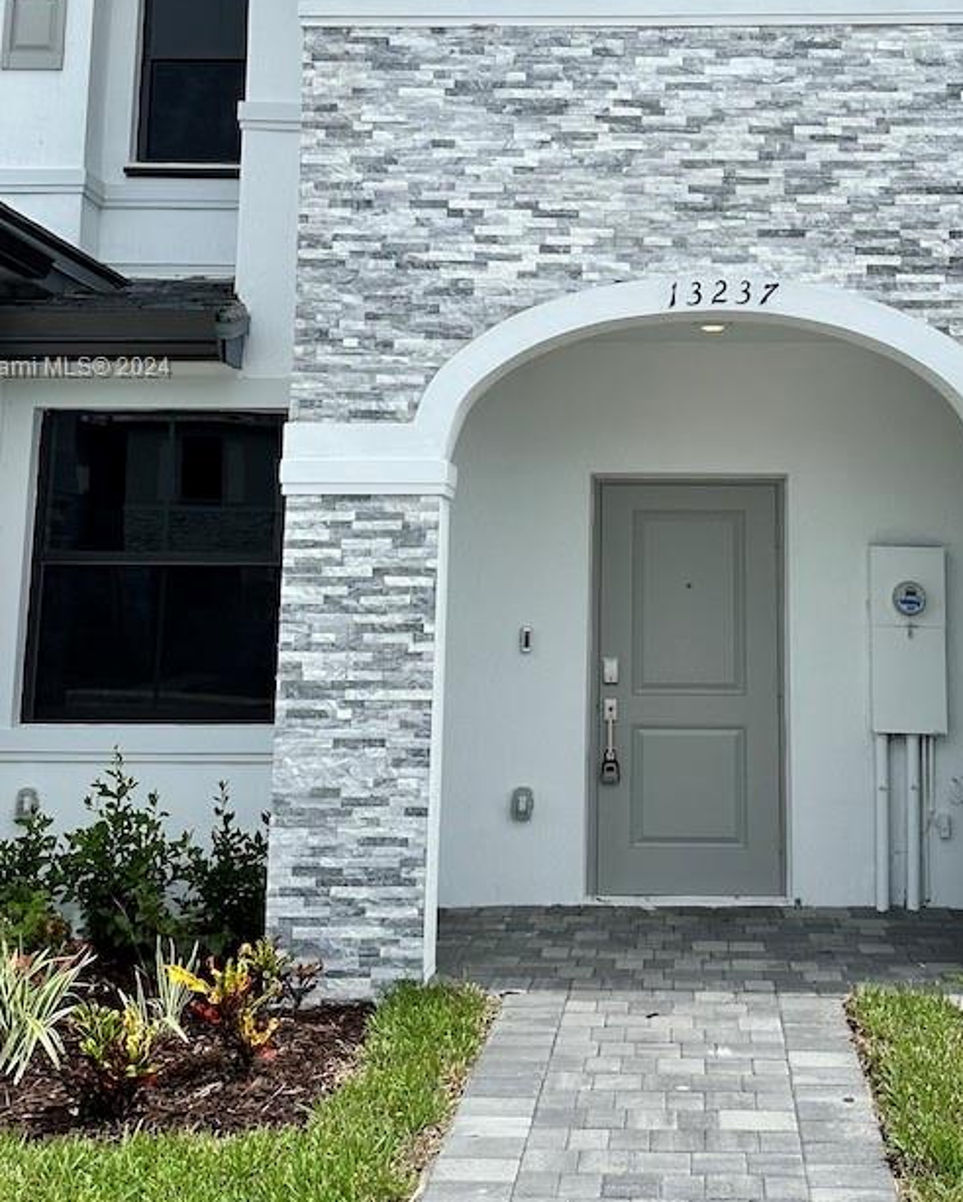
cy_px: 369
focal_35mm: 44
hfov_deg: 33.8
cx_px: 659
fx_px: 1566
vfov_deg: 41.3
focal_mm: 6.86
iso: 80
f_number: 1.78
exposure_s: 1/7042
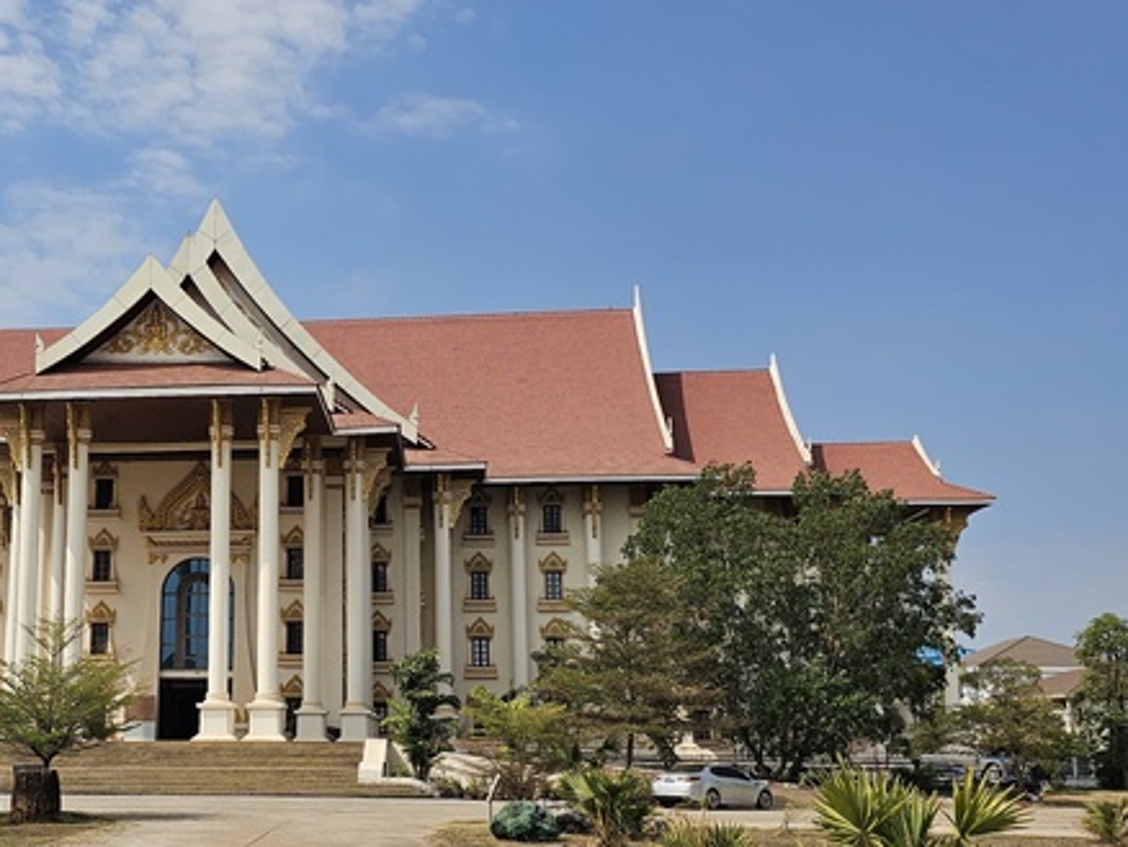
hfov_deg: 43.2
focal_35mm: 42
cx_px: 268
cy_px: 546
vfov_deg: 34.1
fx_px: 1369
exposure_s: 1/1449
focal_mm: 6.3
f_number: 1.7
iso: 10
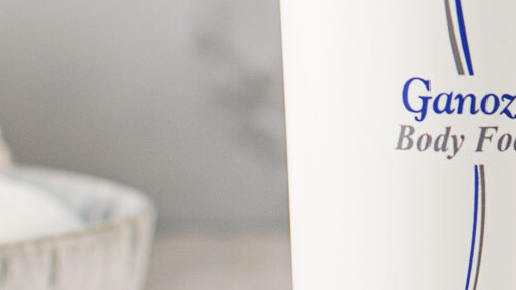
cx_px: 557
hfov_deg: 7.7
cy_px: -41
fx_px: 3798
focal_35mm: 278
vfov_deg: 4.4
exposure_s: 1/50
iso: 160
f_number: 3.5
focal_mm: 35
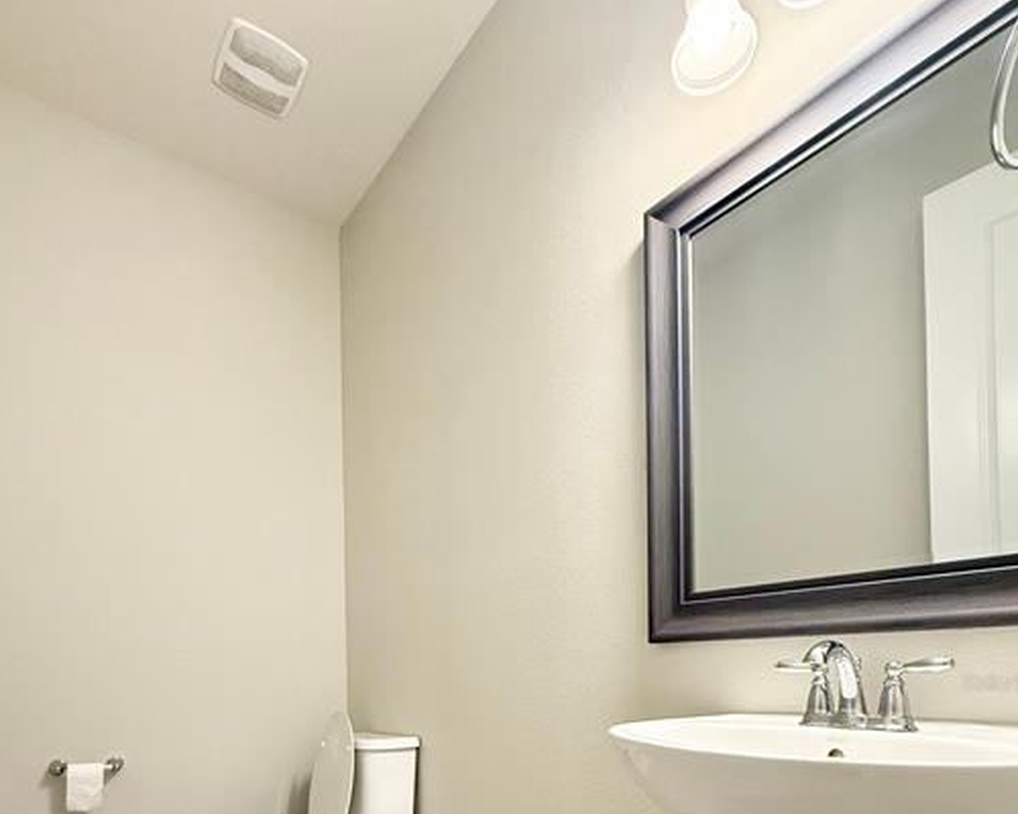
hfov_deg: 77.5
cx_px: 468
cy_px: 682
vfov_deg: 59.0
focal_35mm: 21
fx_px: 633
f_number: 2.2
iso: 320
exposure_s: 1/120
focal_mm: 2.22
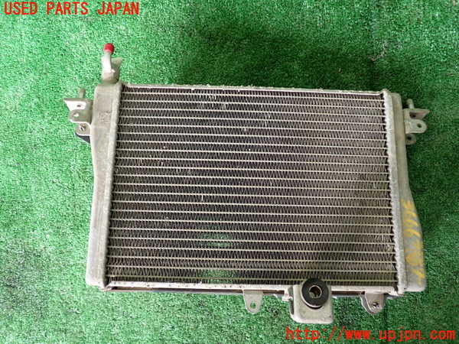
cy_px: 172
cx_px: 230
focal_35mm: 30
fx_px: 398
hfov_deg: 60.0
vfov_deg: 46.8
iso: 250
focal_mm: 5.4
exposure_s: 1/30
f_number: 2.3
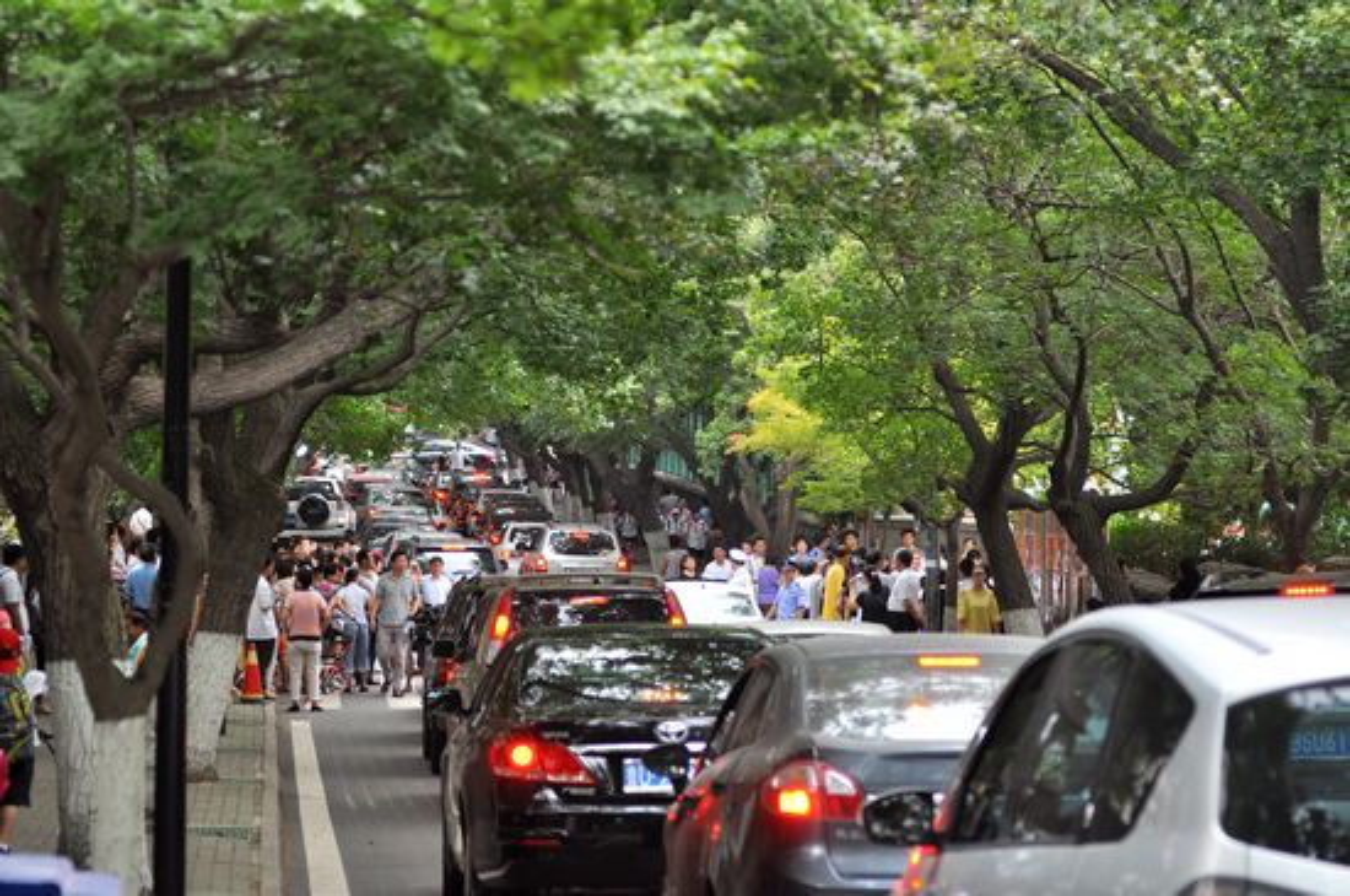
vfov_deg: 11.4
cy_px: 448
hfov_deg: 17.1
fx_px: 4493
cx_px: 675
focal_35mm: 120
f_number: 4
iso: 640
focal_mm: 80
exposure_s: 1/250
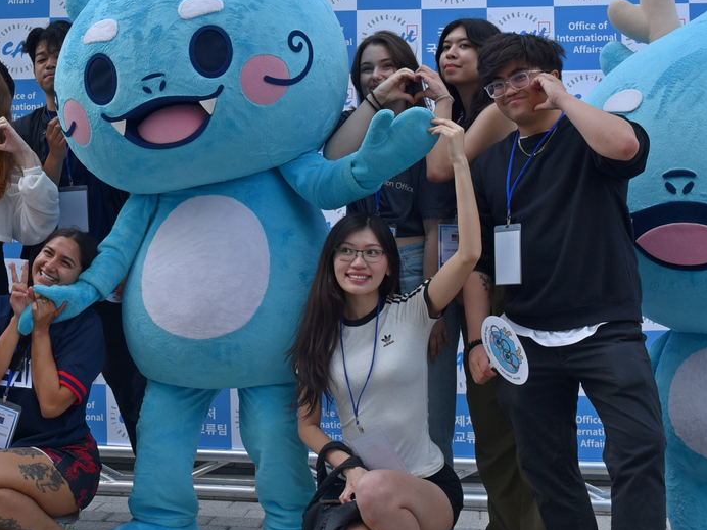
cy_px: 127
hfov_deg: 29.9
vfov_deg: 22.7
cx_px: 209
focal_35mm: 64
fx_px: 1307
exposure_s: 1/250
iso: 360
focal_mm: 32
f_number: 8
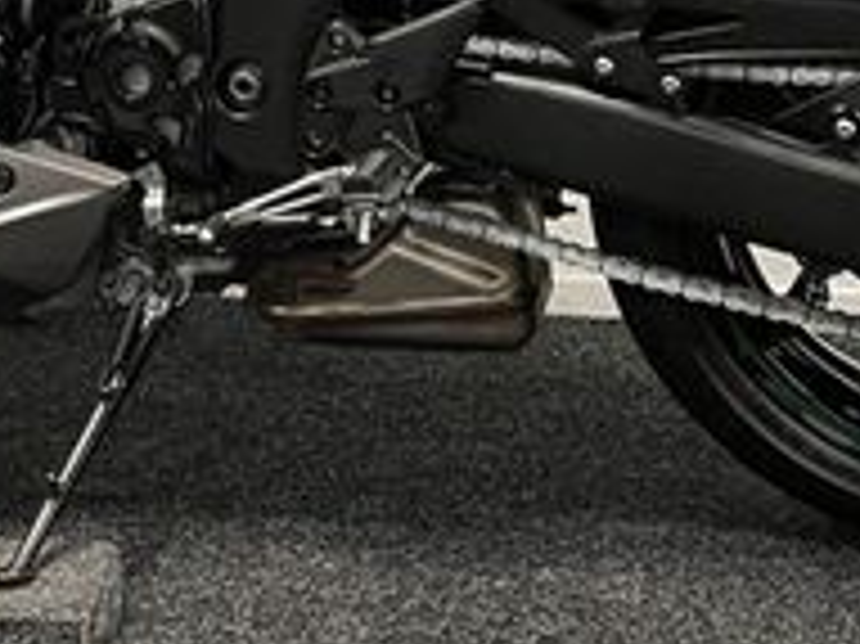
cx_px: 225
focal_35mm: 87
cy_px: -149
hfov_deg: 22.3
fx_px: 2160
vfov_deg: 16.2
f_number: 1.6
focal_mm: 5.1
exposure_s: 1/50
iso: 100
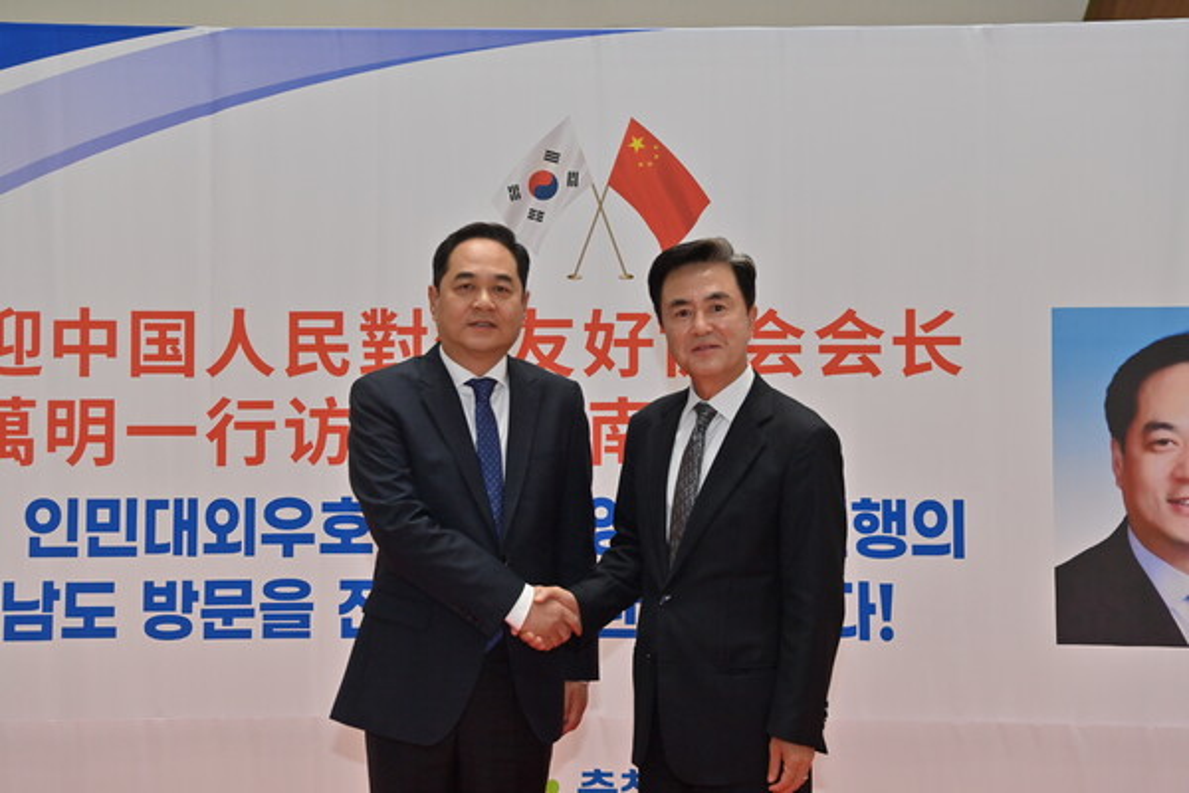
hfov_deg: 36.2
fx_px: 1816
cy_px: 396
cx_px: 594
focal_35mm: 55
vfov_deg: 24.6
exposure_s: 1/250
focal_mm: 55
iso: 1000
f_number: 6.3
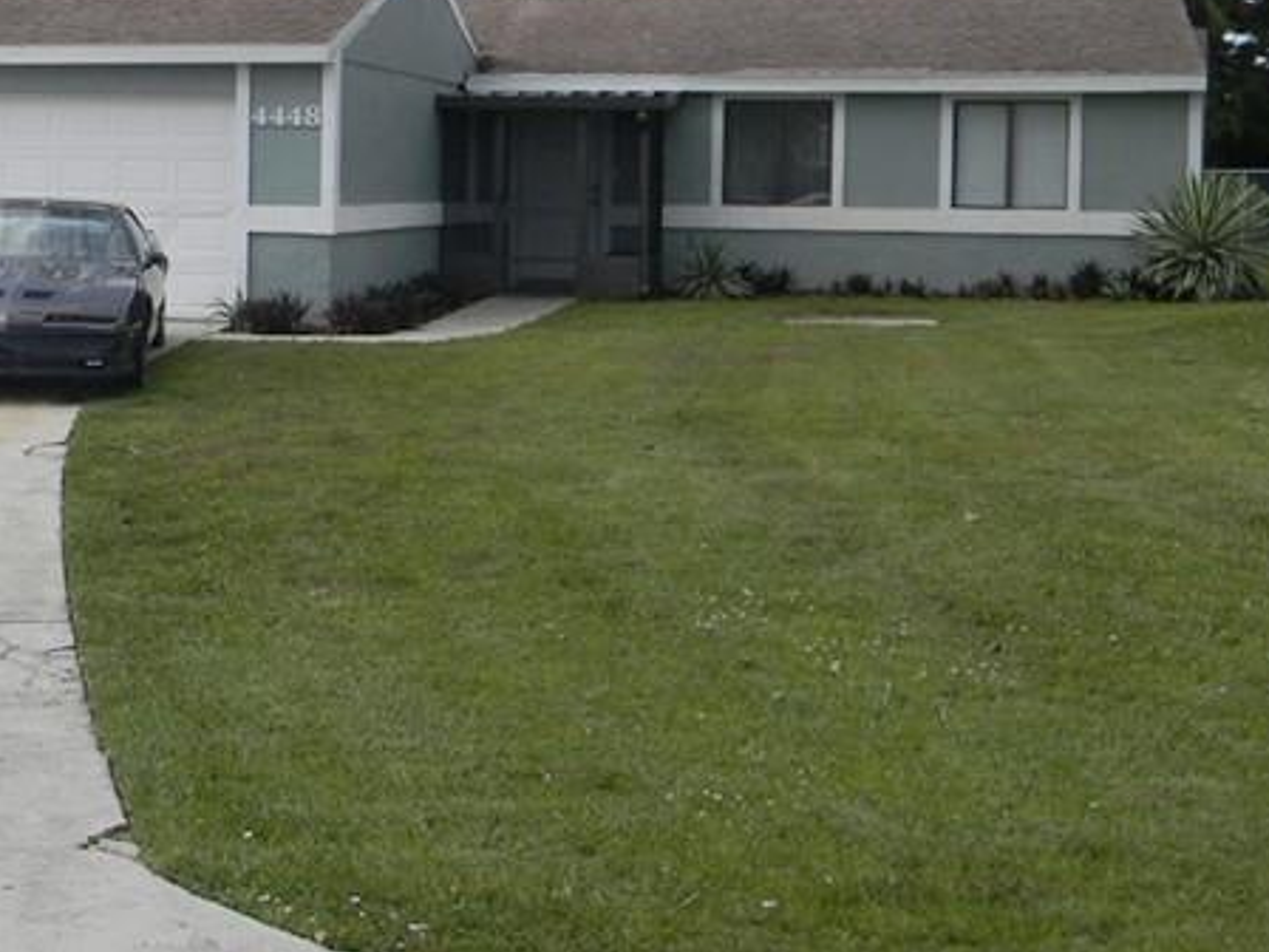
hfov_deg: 29.5
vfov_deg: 22.7
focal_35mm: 64
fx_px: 2346
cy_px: 230
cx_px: 224
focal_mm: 5
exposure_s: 1/373
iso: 112
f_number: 7
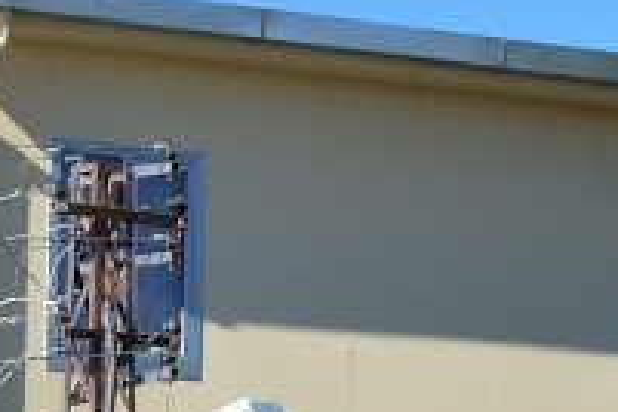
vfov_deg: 4.7
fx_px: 4926
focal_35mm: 287
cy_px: 660
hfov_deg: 7.1
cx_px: -231
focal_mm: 30
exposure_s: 1/125
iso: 100
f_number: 9
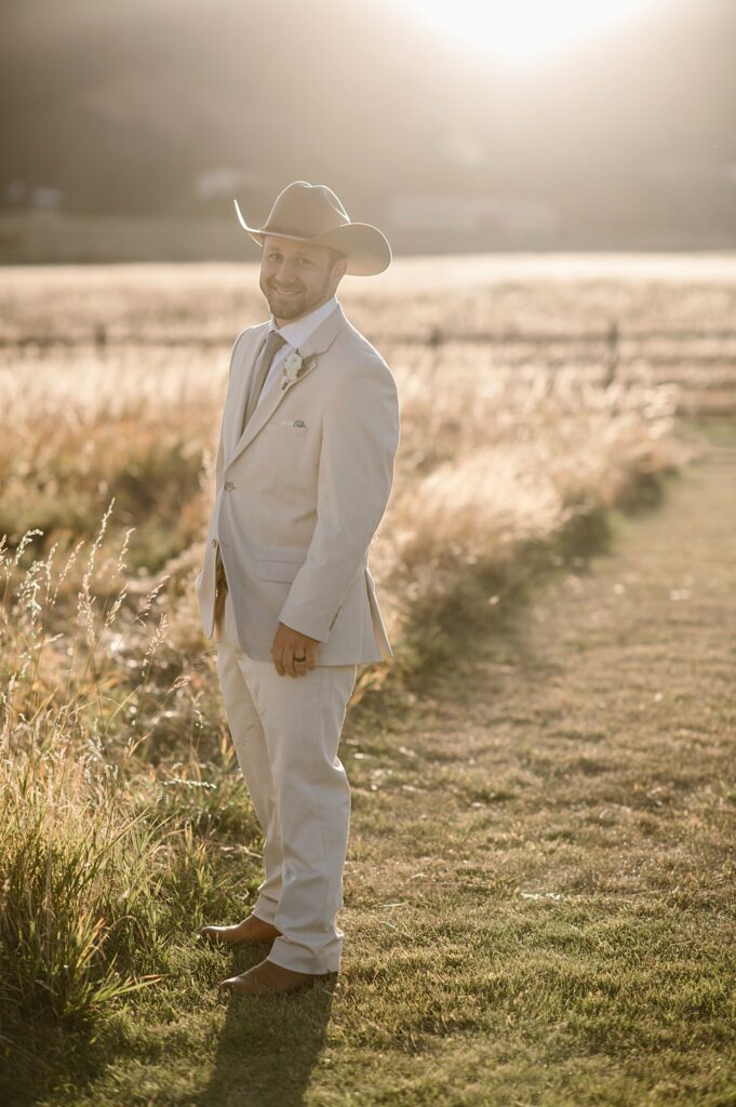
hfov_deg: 16.0
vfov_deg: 23.9
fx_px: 2611
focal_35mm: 85
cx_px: 368
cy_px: 554
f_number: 2.2
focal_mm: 85
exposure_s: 1/2000
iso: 200
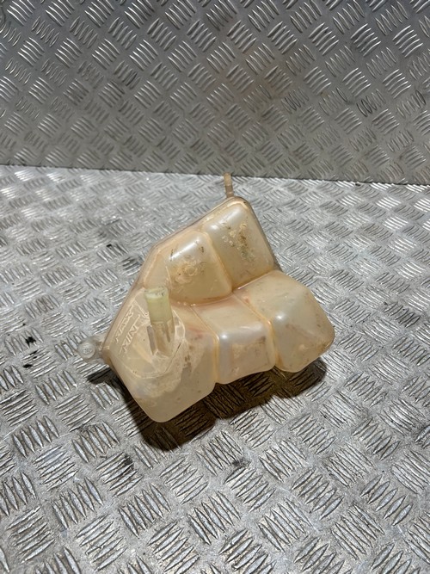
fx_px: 431
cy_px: 287
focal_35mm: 26
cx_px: 215
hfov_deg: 53.0
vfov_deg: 67.3
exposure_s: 1/100
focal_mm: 5.7
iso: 50
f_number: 1.5
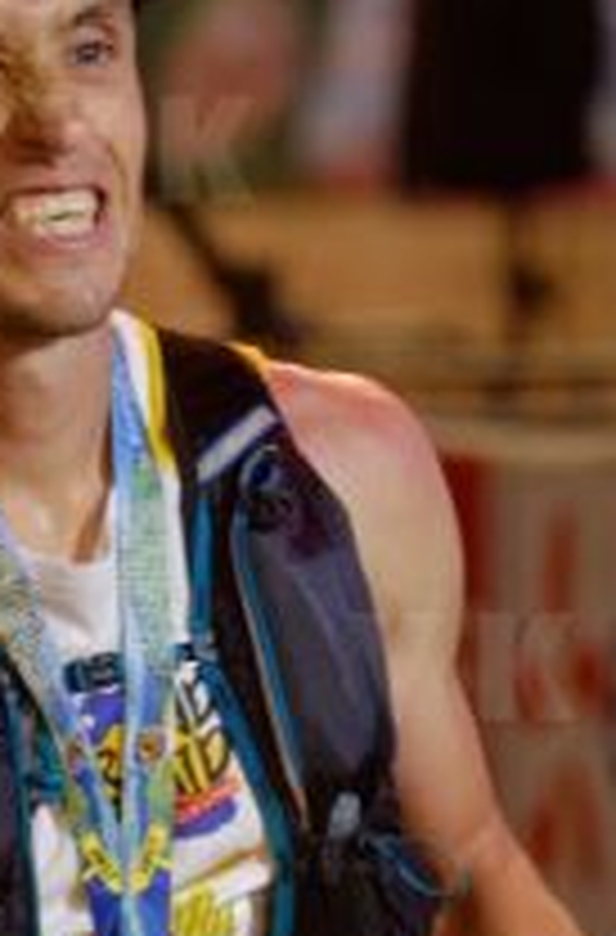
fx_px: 15152
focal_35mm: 585
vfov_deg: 3.5
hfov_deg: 2.3
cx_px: 142
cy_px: 770
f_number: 5
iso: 1000
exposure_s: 1/30
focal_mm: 135
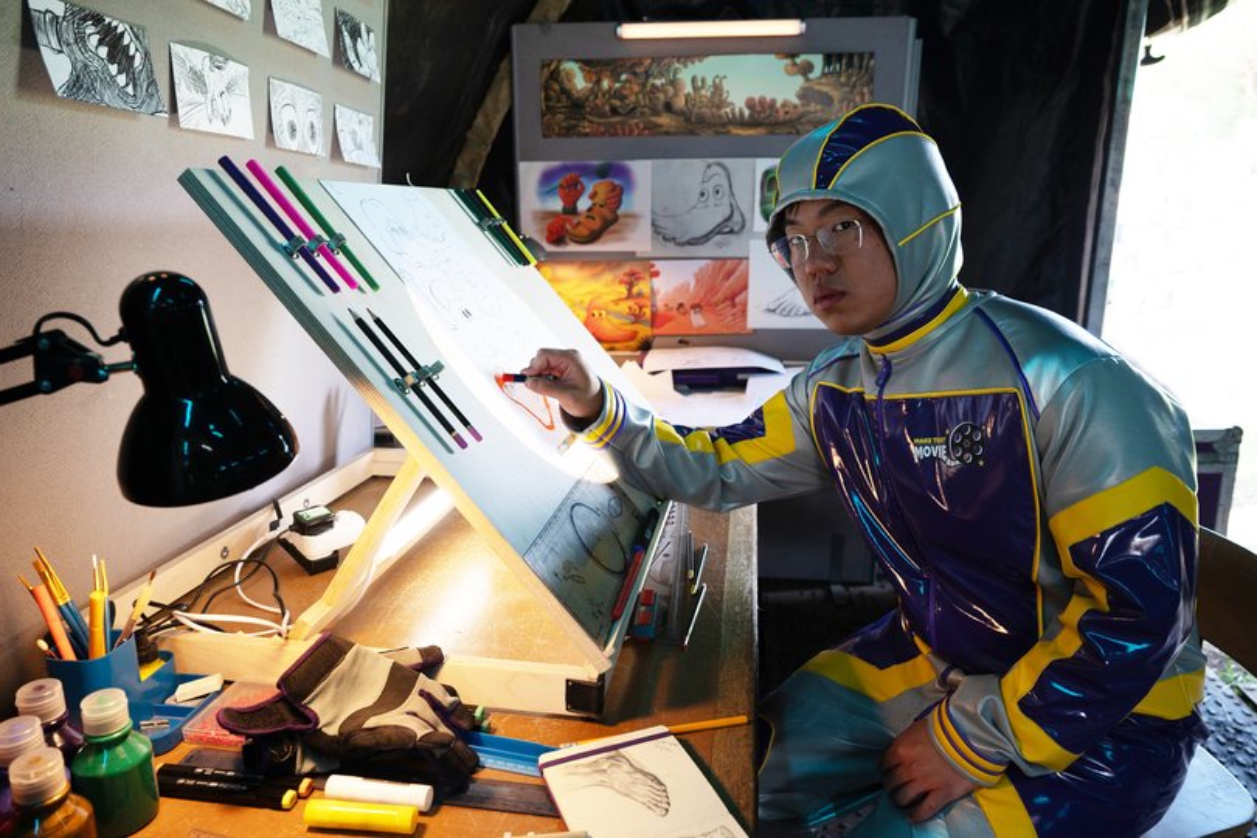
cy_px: 419
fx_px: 838
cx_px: 628
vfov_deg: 53.1
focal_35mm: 24
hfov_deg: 73.7
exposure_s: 1/100
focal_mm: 24
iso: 640
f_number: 4.5
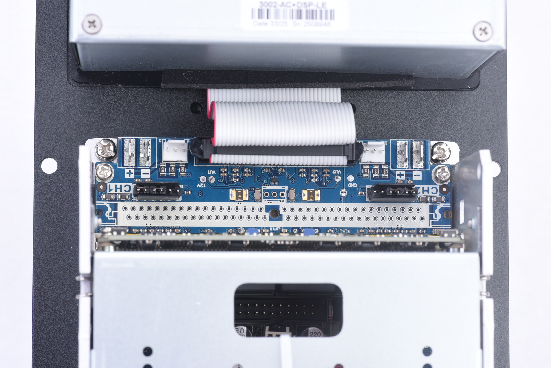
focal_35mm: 105
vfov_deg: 13.1
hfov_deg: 19.4
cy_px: 184
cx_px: 276
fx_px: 1608
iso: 100
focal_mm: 105
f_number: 16
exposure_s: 1/100
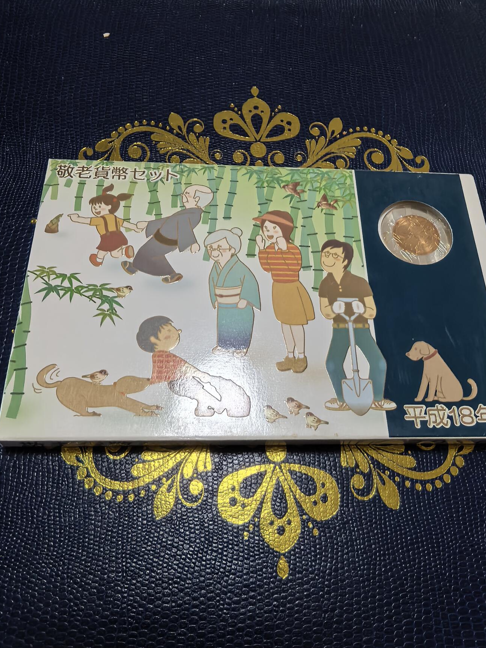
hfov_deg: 54.9
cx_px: 250
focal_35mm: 25
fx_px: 468
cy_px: 323
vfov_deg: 69.4
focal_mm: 1.68
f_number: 2.2
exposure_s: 1/33.3
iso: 160
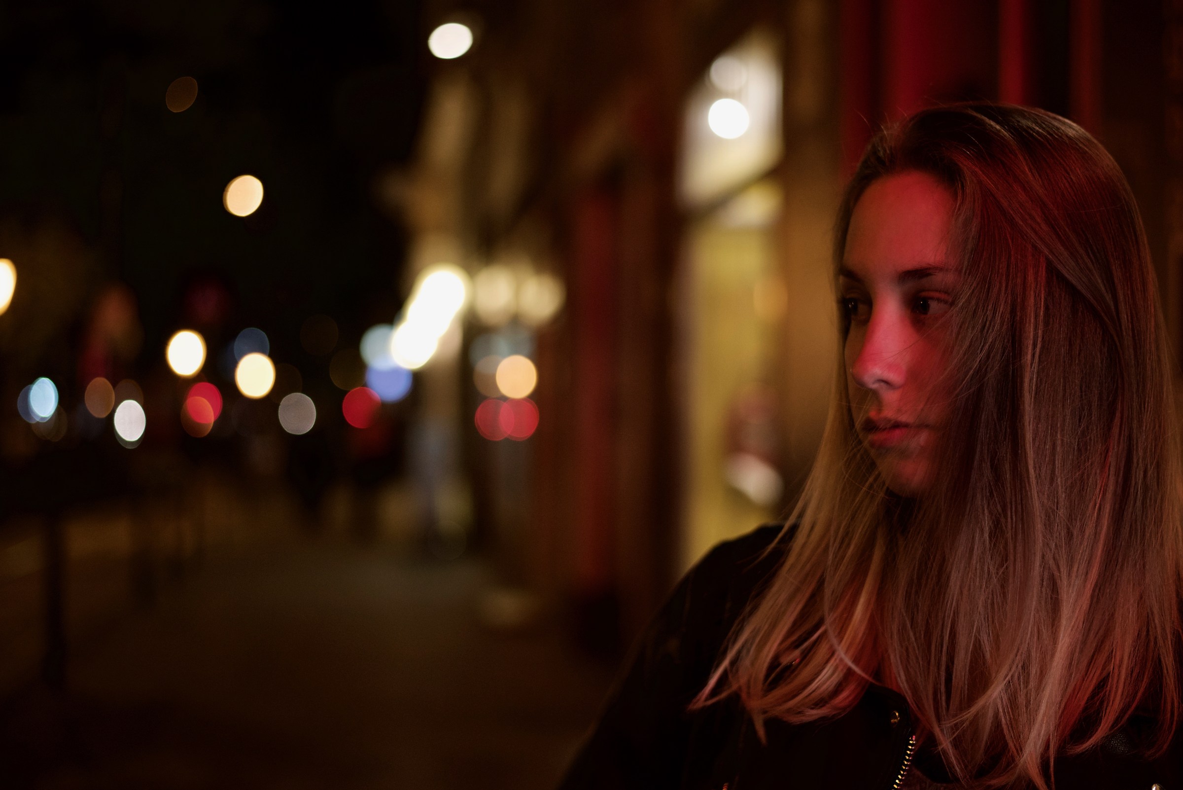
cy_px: 395
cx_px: 592
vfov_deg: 27.0
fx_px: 1644
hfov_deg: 39.6
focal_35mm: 50
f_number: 2
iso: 2000
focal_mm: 50
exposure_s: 1/100
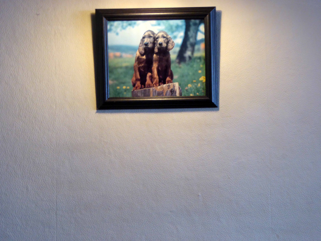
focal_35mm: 85
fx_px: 788
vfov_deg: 17.4
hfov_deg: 23.0
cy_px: 120
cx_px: 160
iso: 400
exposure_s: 1/15
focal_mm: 14.1
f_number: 4.7
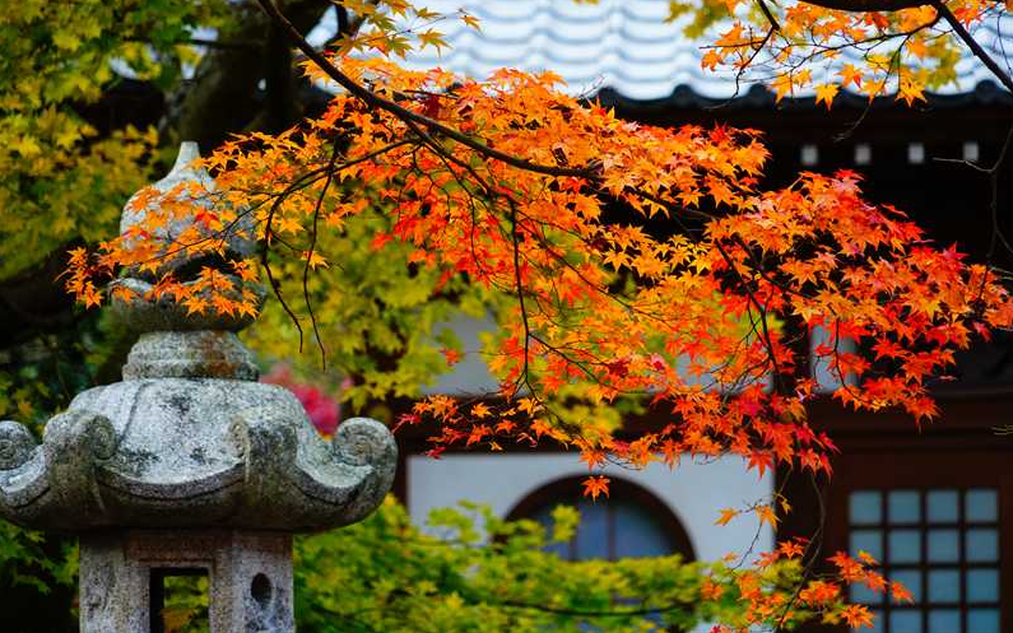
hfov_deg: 8.5
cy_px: 295
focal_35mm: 246
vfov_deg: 5.3
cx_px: 507
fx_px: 6792
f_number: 6.3
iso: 1600
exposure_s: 1/250
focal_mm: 240
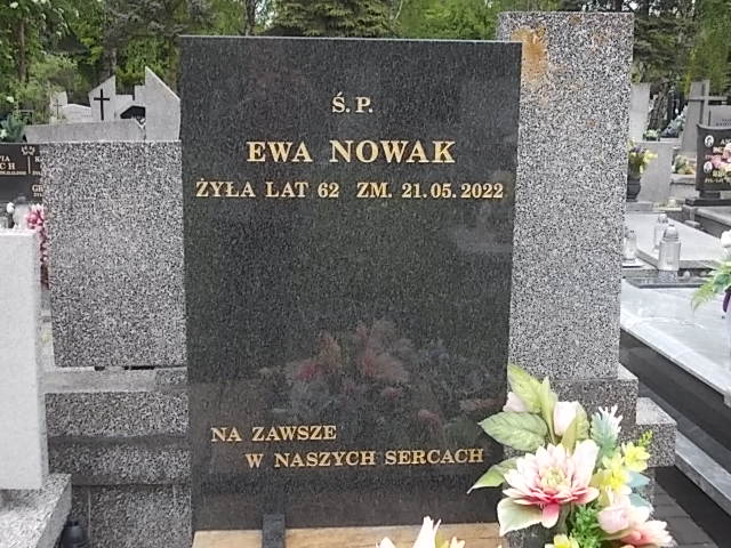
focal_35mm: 43
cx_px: 366
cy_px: 274
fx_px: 908
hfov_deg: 43.9
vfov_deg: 33.6
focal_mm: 6.1
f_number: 3.3
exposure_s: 1/60
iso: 80
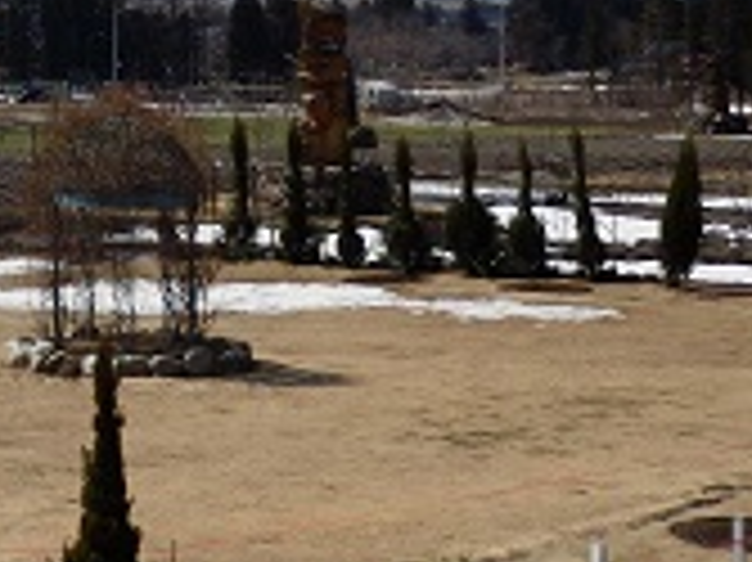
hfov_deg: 16.1
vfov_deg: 12.2
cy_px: 34
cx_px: -18
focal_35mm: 120
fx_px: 2605
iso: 80
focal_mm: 7.3
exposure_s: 1/200
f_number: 10.4
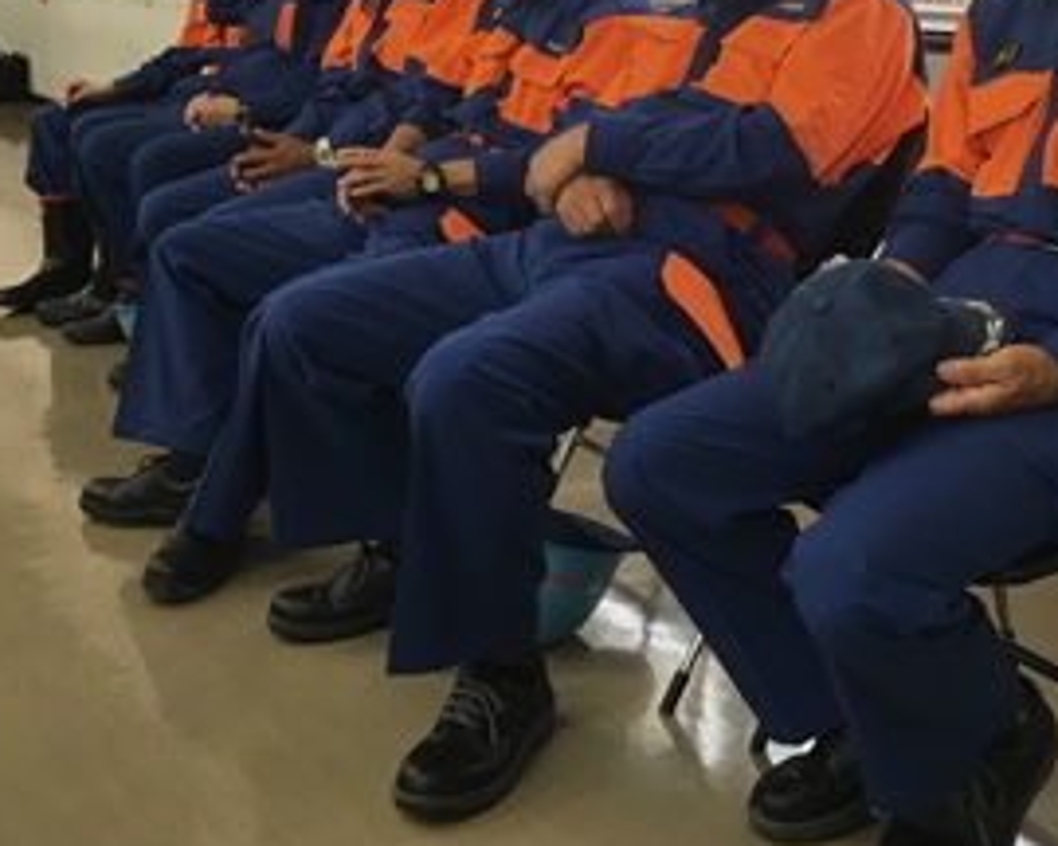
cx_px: 647
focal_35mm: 47
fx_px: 1472
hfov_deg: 39.3
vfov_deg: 31.6
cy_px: 227
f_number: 2.2
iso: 32
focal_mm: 4.15
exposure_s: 1/30
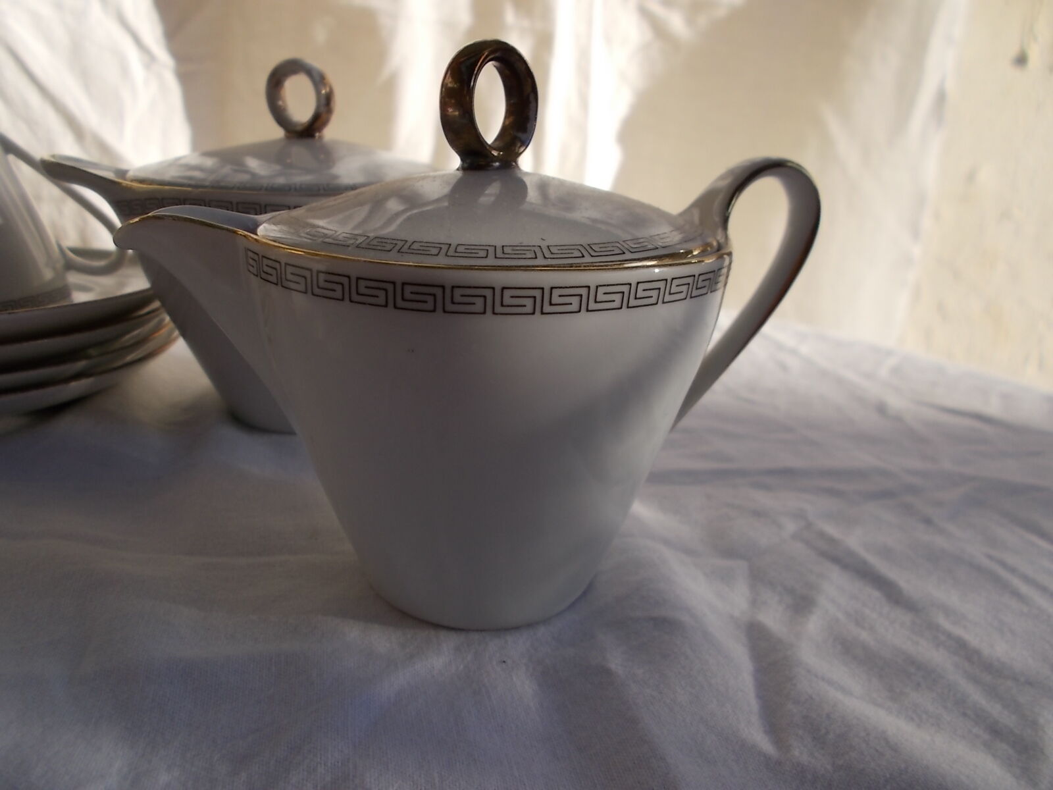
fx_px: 791
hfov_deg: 67.3
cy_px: 395
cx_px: 526
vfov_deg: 53.1
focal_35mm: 26
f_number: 3.2
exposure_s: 1/500
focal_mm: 4.6
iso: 80
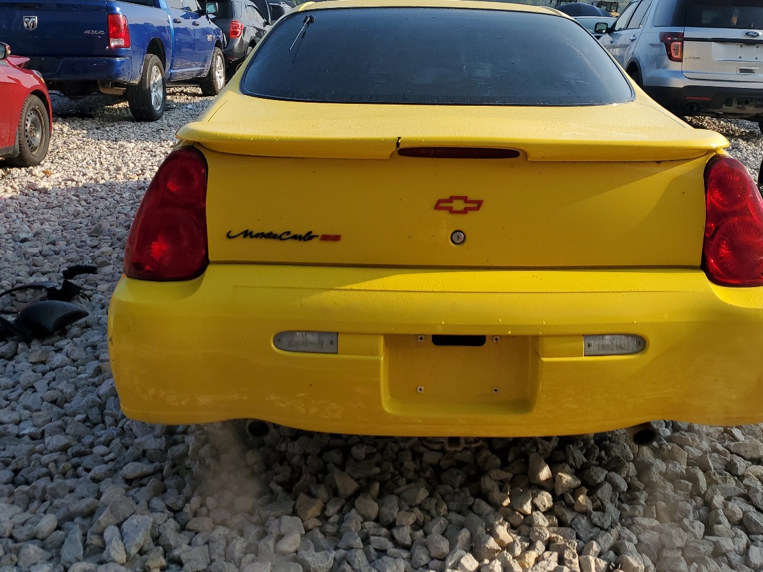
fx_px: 771
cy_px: 227
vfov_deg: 40.5
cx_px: 408
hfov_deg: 52.6
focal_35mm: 35
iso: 50
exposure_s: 1/2500
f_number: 1.5
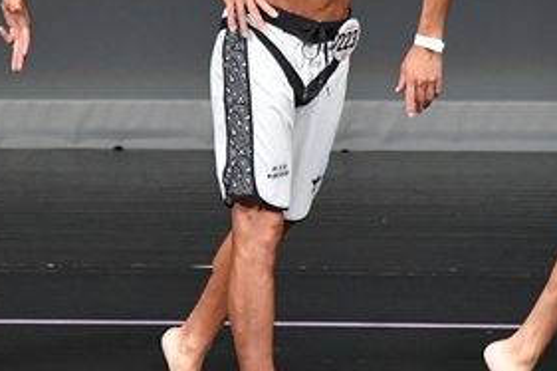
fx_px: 12803
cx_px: 138
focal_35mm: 828
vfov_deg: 1.7
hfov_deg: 2.5
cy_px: 26
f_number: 5.6
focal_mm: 200
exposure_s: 1/400
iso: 4000
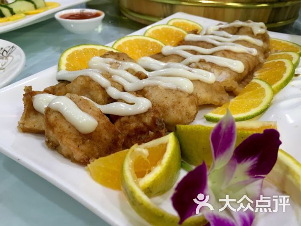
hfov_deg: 61.7
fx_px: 252
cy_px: 113
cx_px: 150
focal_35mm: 29
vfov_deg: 48.2
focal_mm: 4.15
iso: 100
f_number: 2.2
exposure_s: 1/33
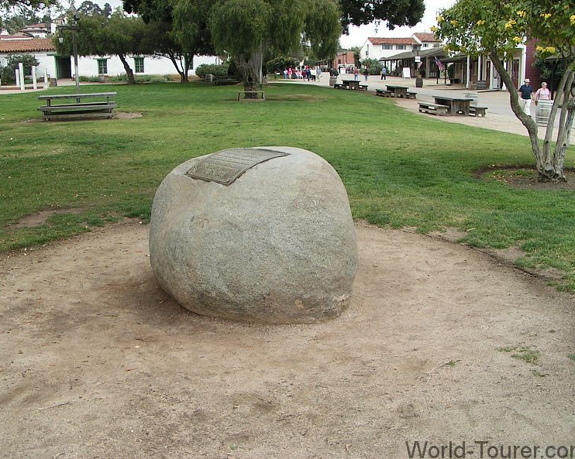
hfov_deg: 45.8
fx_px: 680
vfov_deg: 37.3
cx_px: 278
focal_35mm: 40
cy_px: 231
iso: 50
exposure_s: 1/125
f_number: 5.6
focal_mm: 5.8
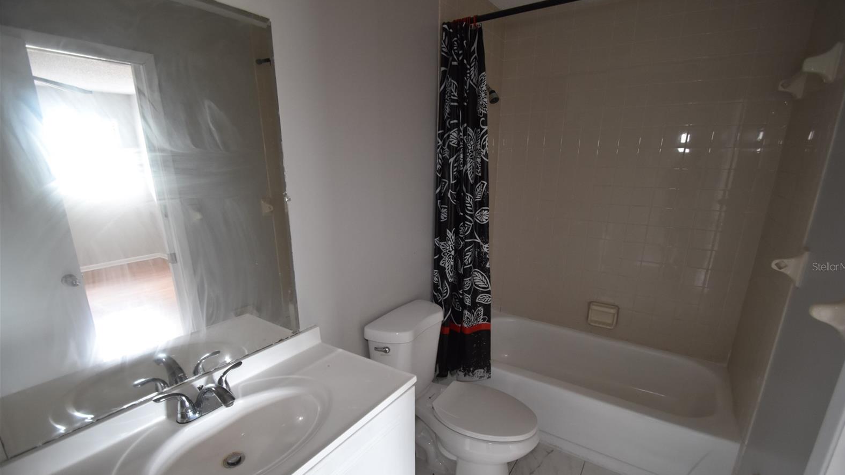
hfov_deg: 99.4
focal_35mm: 16
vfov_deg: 66.9
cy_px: 267
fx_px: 359
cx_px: 430
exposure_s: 1/30
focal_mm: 10
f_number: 3.5
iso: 800
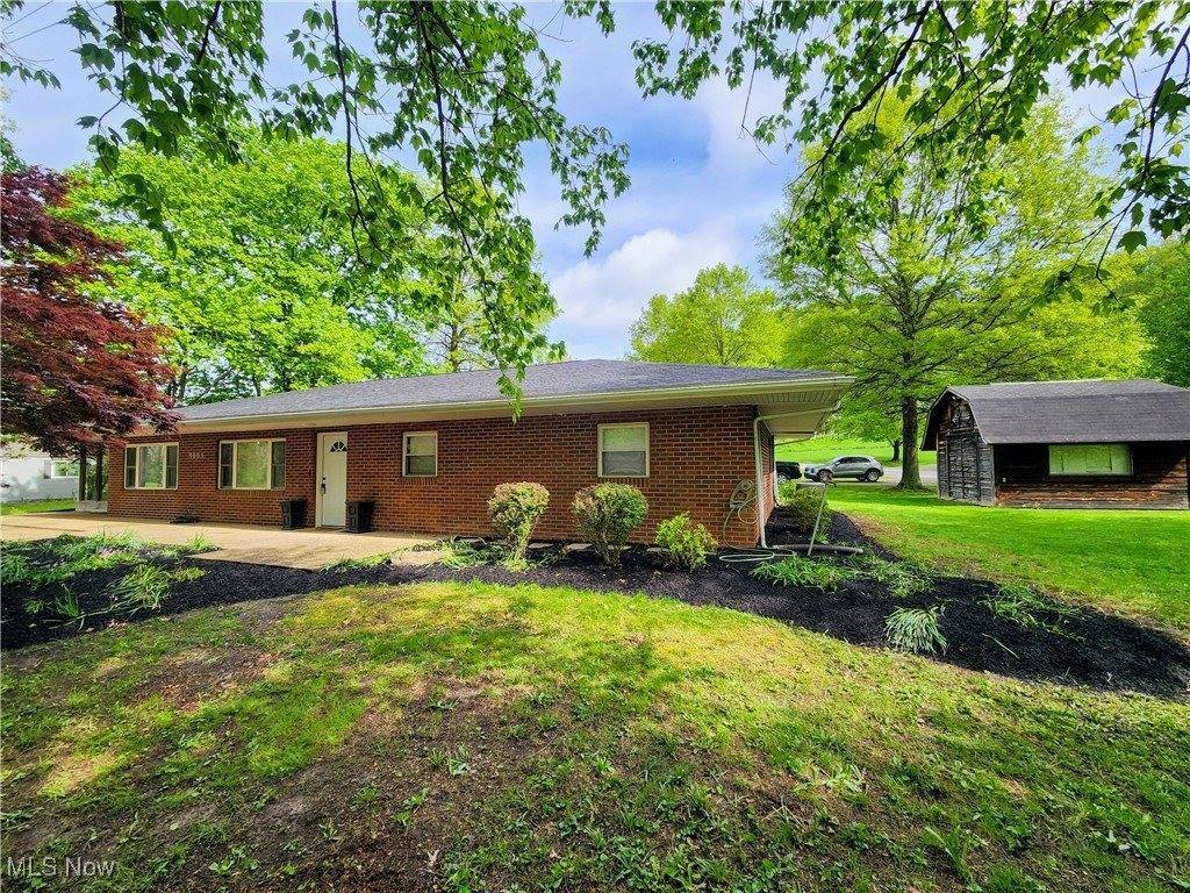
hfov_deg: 106.2
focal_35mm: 13
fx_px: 447
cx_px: 595
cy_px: 446
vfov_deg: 89.9
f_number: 2.2
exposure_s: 1/836
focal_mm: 2.2
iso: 50
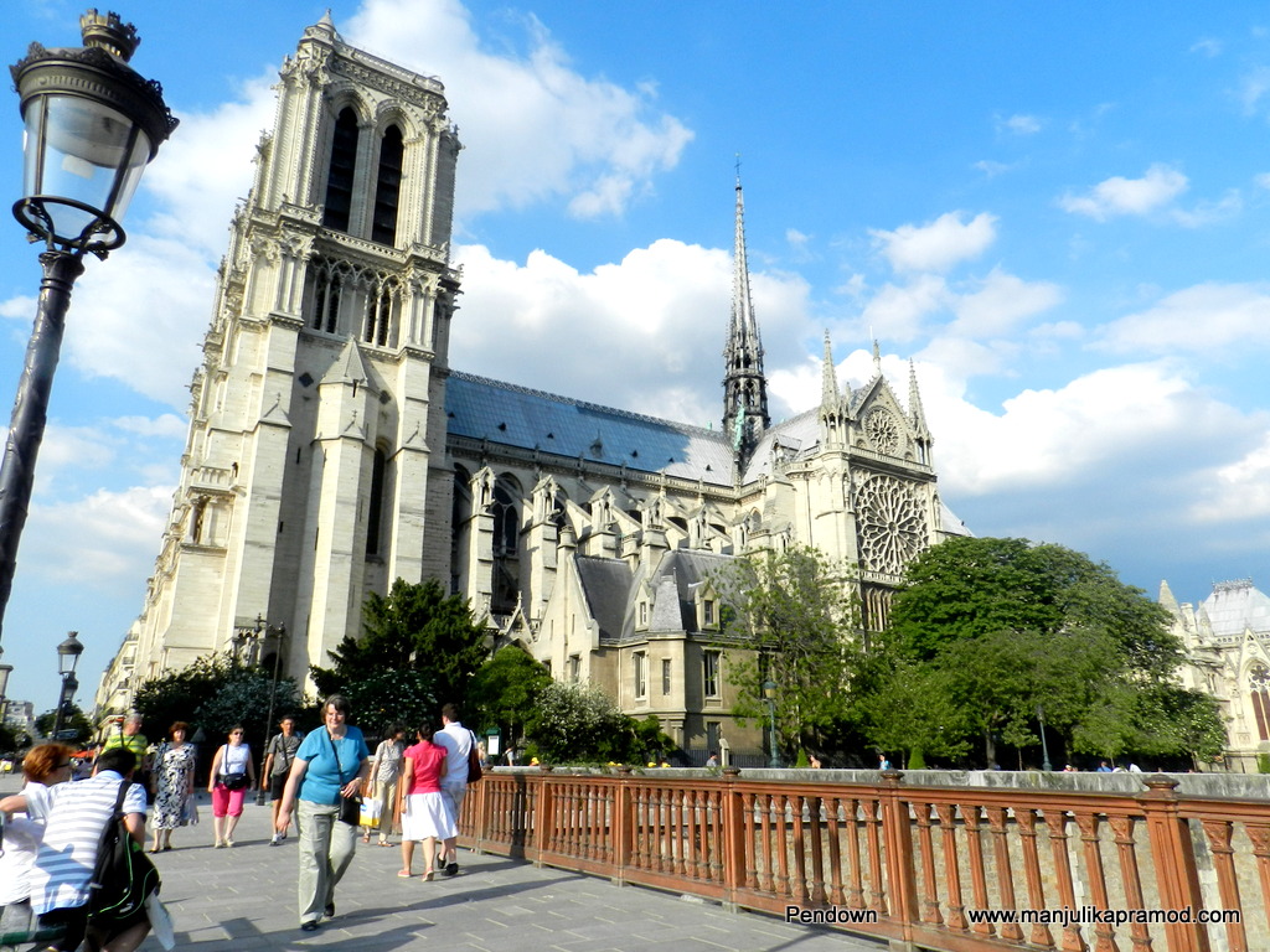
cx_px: 635
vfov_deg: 58.9
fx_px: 844
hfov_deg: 73.9
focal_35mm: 23
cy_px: 476
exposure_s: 1/1000
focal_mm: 4
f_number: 4.5
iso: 160
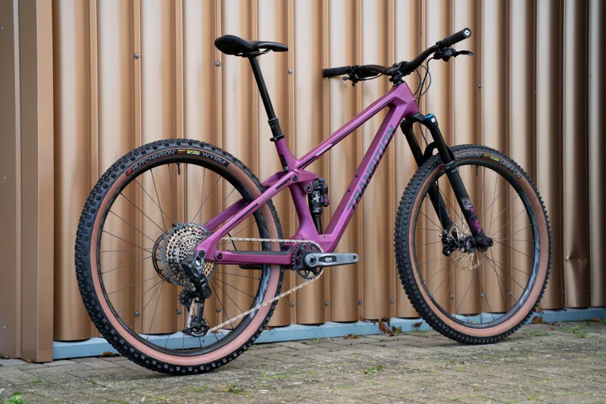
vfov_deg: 18.2
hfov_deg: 27.0
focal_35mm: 75
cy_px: 202
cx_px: 303
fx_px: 1262
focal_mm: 75
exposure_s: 1/160
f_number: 3.5
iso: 125
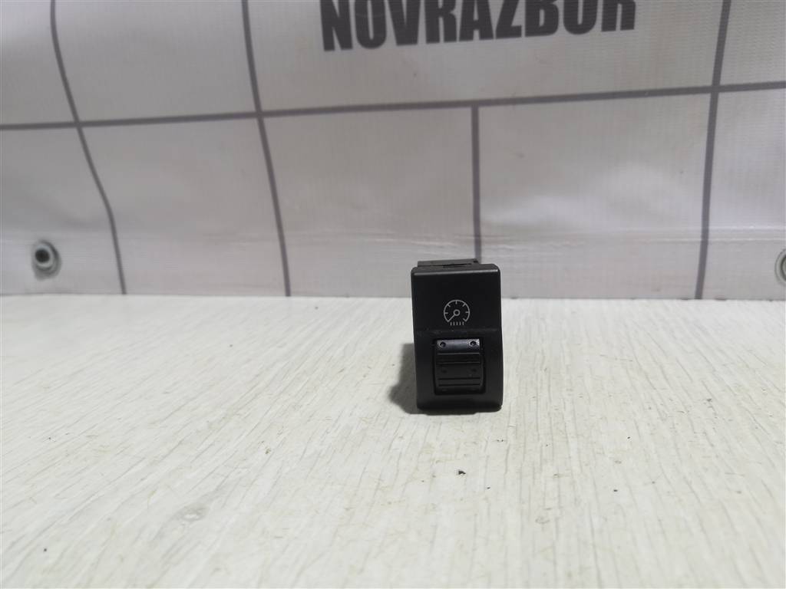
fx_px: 613
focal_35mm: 27
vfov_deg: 51.4
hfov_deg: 65.3
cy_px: 294
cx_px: 393
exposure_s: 1/50
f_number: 1.8
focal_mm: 3.95
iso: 64
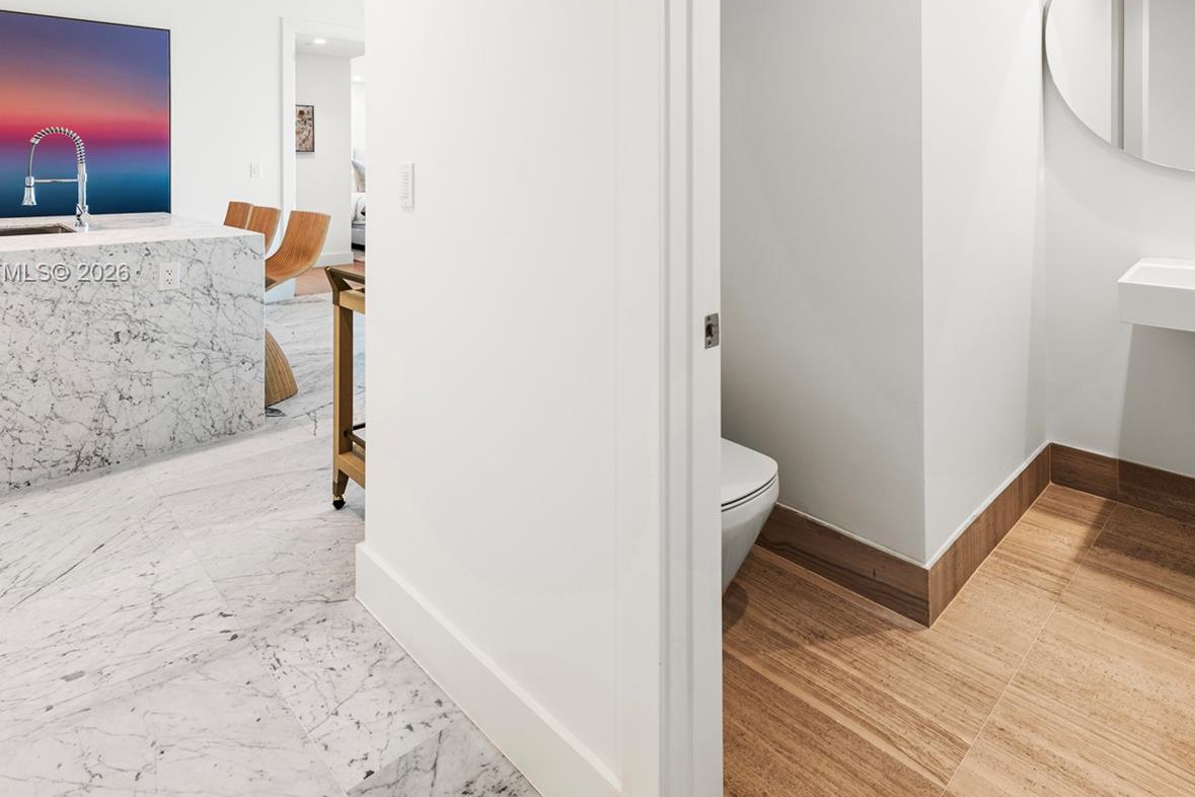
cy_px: 274
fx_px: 631
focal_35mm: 19
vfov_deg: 63.1
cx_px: 624
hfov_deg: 86.9
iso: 100
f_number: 8
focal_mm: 14
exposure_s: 1/5
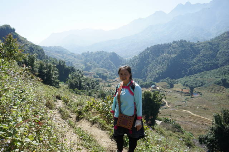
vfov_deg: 46.4
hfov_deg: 65.5
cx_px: 114
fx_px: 178
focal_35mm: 28
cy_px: 76
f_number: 22
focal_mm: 28
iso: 400
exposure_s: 1/60
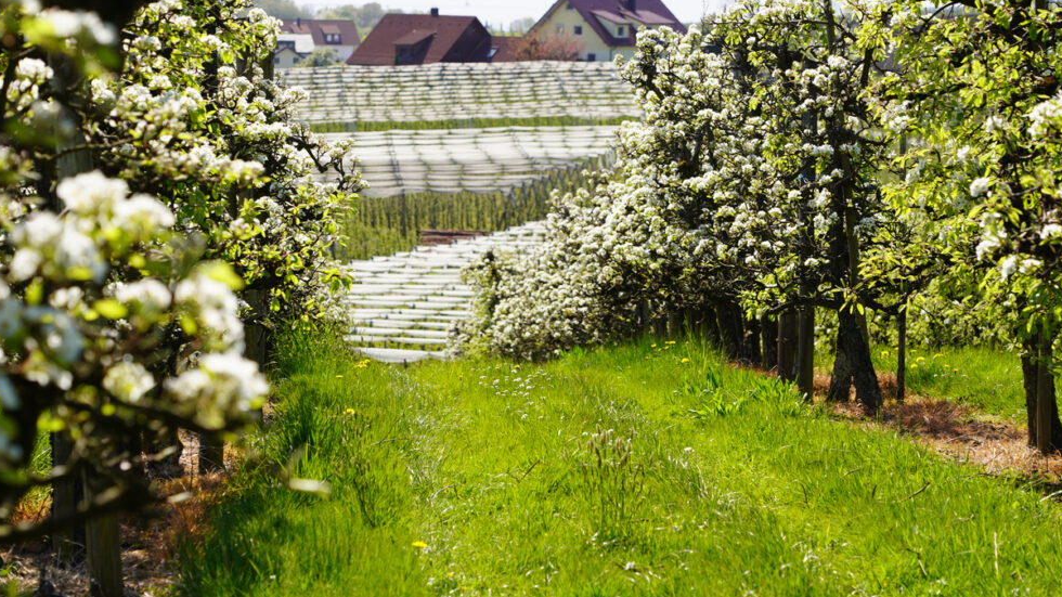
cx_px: 544
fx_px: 3238
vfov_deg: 10.5
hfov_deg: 18.6
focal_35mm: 115
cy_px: 229
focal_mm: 105
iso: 100
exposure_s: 1/200
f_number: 7.1
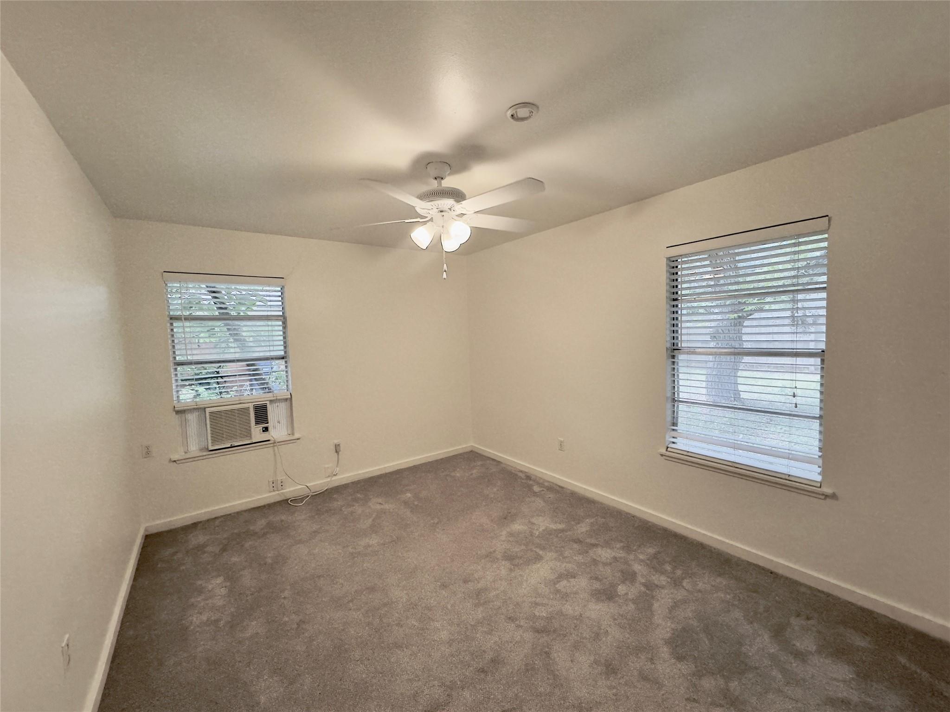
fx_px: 384
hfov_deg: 102.1
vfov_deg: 85.7
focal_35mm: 14
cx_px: 475
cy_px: 356
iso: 200
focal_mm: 2.22
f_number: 2.2
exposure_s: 1/120
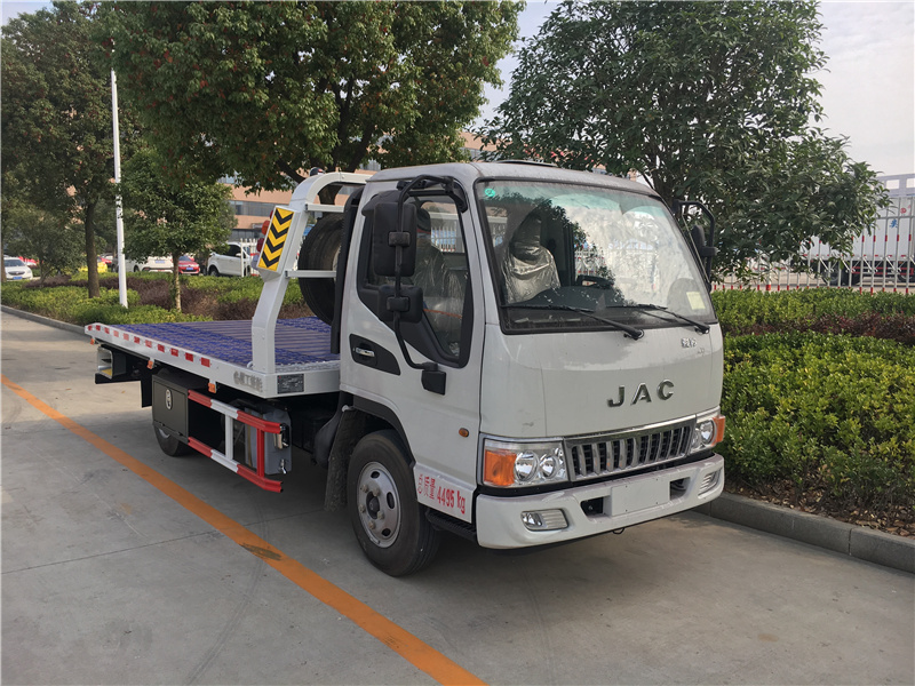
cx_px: 458
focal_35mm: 29
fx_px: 767
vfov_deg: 48.2
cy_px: 343
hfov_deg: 61.7
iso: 25
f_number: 2.2
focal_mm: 4.15
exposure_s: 1/587
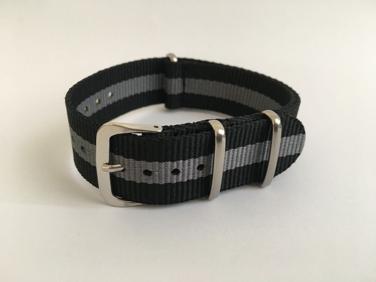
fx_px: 315
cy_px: 141
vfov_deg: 48.2
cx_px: 188
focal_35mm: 29
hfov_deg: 61.7
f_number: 2.2
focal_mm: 4.15
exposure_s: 1/33
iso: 125
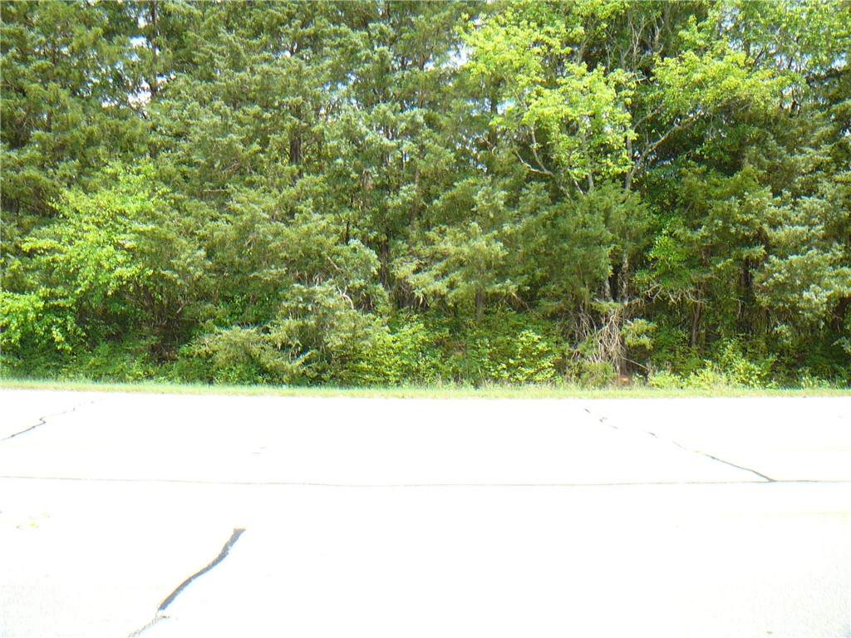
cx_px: 426
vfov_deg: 40.7
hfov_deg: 52.6
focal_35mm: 35
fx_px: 860
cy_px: 319
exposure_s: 1/200
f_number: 2.8
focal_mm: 5.2
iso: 80
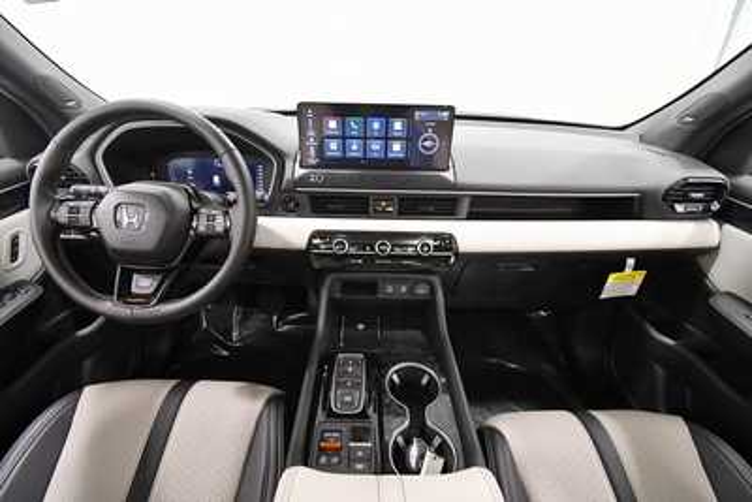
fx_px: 313
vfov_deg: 77.4
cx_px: 376
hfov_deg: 100.4
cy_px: 251
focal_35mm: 15
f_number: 4.5
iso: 3200
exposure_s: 1/100
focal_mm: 10
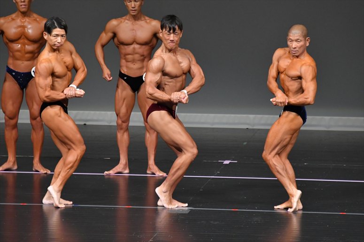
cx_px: 182
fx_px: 3487
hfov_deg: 6.0
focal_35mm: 345
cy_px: 121
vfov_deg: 4.0
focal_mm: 230
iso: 4000
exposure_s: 1/400
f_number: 5.6
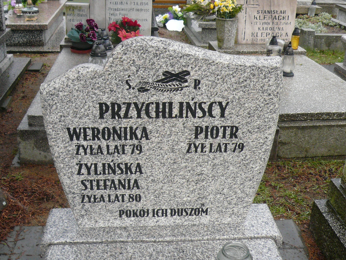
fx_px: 440
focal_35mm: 44
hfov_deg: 42.9
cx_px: 173
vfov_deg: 32.9
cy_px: 130
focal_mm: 4.7
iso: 100
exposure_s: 1/100
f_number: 2.8
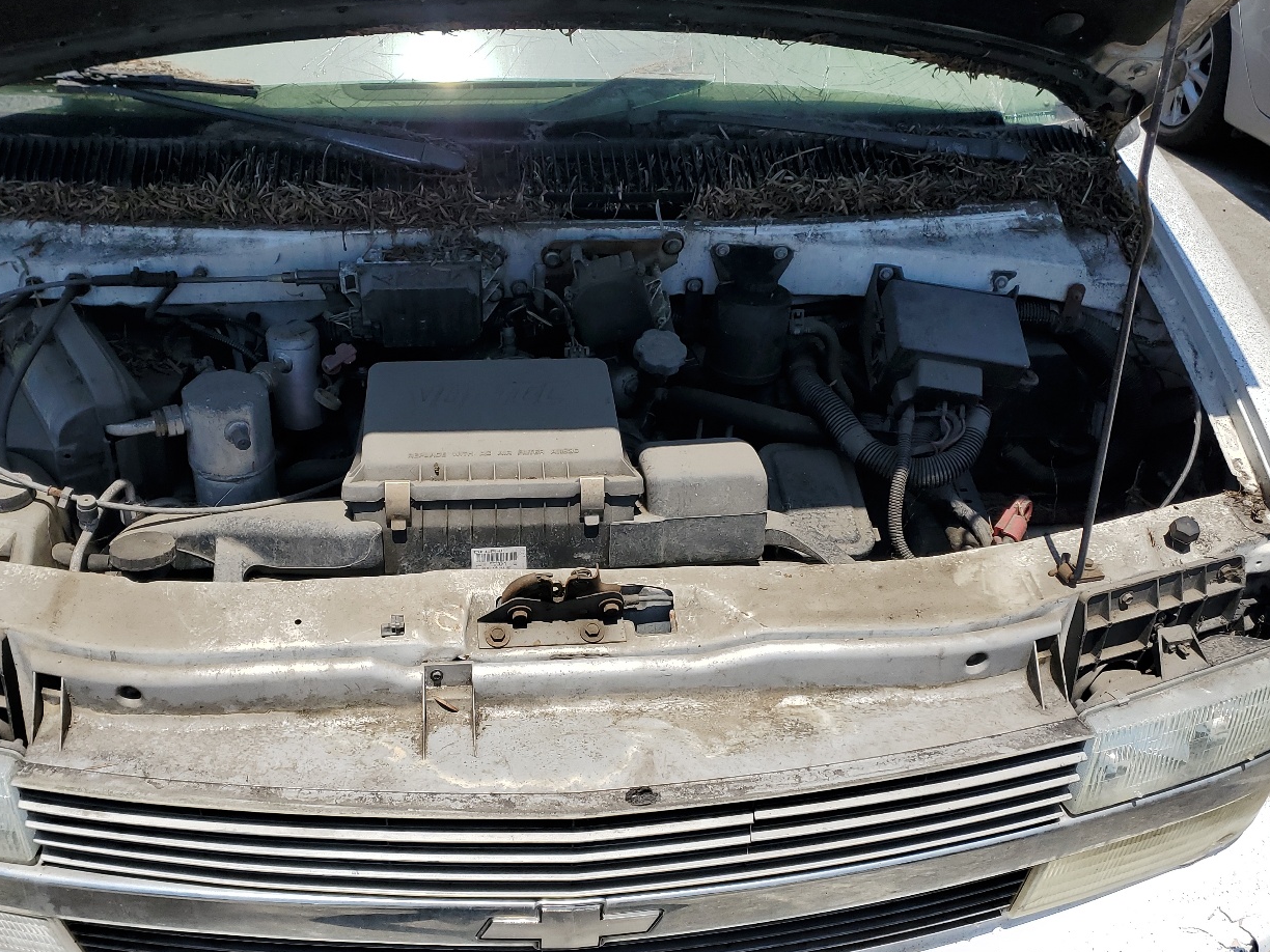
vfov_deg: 41.8
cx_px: 537
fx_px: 1247
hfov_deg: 53.7
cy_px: 466
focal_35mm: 34
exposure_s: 1/3333
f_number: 1.5
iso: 50
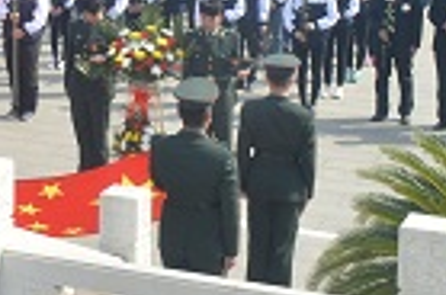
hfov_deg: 16.3
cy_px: -115
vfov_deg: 11.0
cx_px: -106
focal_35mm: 120
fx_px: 1483
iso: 100
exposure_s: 1/100
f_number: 10
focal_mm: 20
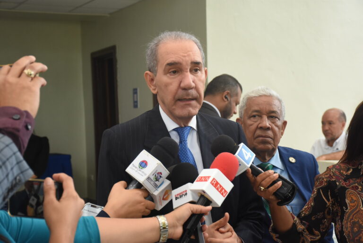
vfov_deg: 18.2
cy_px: 122
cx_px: 182
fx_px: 757
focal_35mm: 75
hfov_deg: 27.0
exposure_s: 1/160
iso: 1250
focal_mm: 50
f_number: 5.6
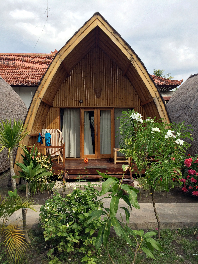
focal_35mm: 29
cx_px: 99
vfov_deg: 61.7
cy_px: 132
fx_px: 221
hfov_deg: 48.2
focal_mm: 4.15
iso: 32
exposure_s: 1/1325
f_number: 2.2
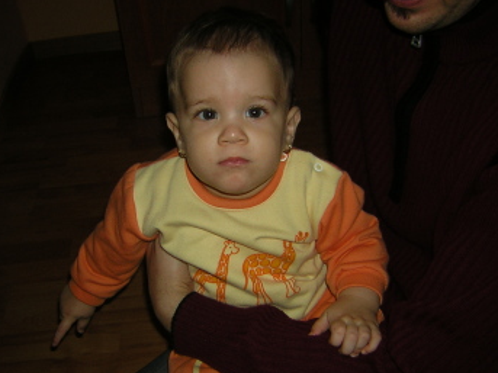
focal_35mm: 42
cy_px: 213
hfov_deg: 44.8
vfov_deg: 34.3
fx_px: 604
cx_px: 248
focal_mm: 4.7
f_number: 2.6
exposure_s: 1/60.1
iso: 50
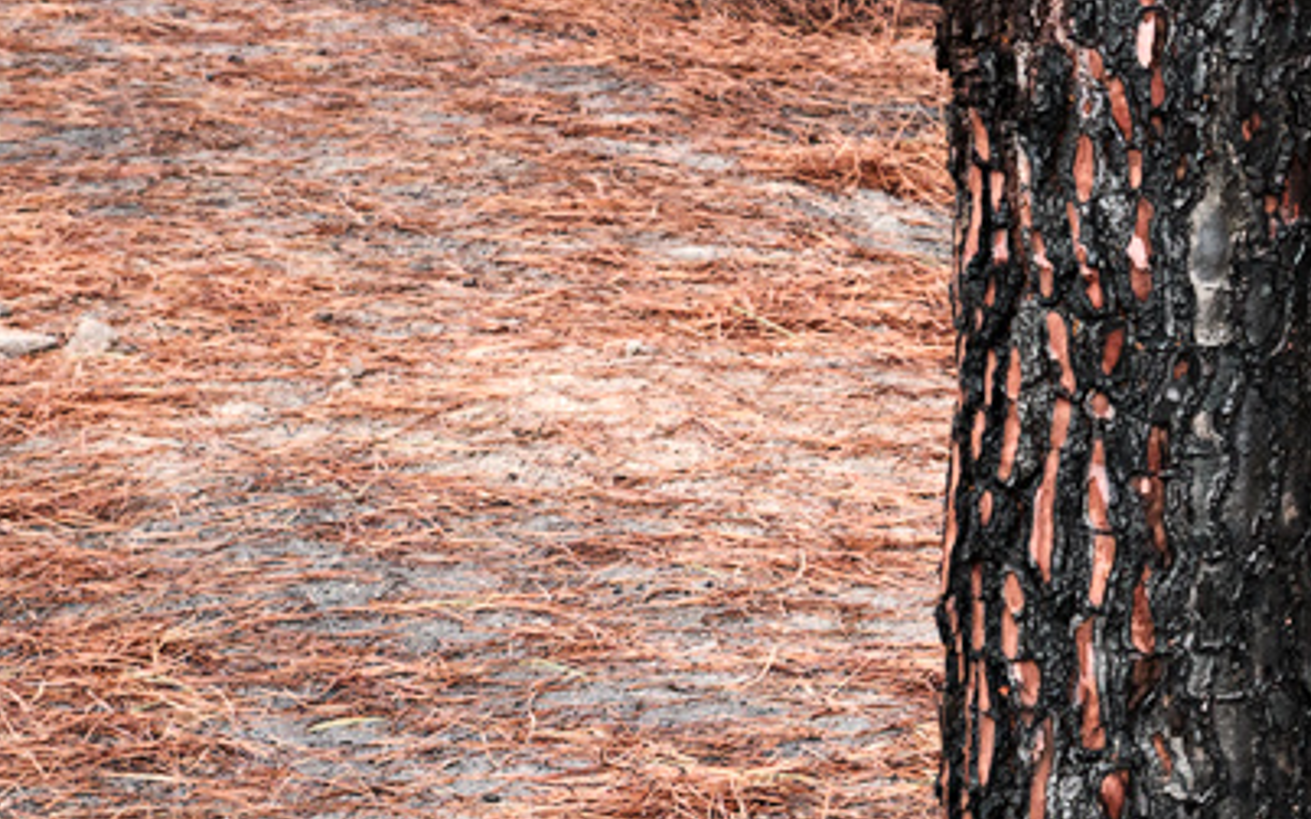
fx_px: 9787
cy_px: 382
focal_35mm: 274
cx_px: 1611
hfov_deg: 7.6
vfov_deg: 4.8
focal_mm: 50
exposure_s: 1/250
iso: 1250
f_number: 5.6
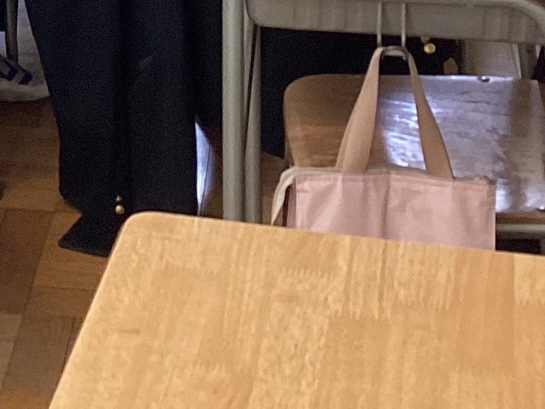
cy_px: -350
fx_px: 1952
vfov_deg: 11.1
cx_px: -35
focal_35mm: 124
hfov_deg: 15.5
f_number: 2.4
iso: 64
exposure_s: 1/50
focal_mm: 3.3
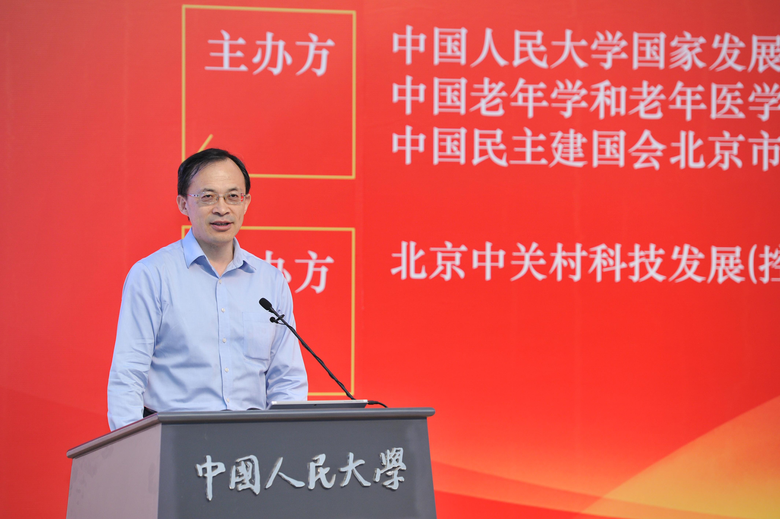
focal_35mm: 135
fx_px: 2923
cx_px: 390
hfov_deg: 15.2
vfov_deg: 10.1
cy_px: 260
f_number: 3.5
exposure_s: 1/125
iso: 1250
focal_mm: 135
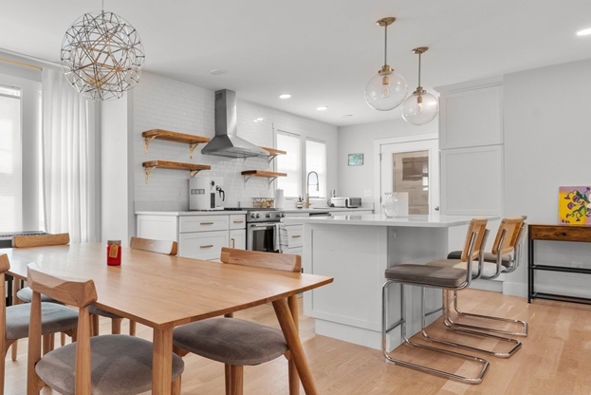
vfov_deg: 55.1
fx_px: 378
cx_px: 154
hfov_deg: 71.3
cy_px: 213
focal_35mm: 23
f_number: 8
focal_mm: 14
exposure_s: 1/8
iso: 800
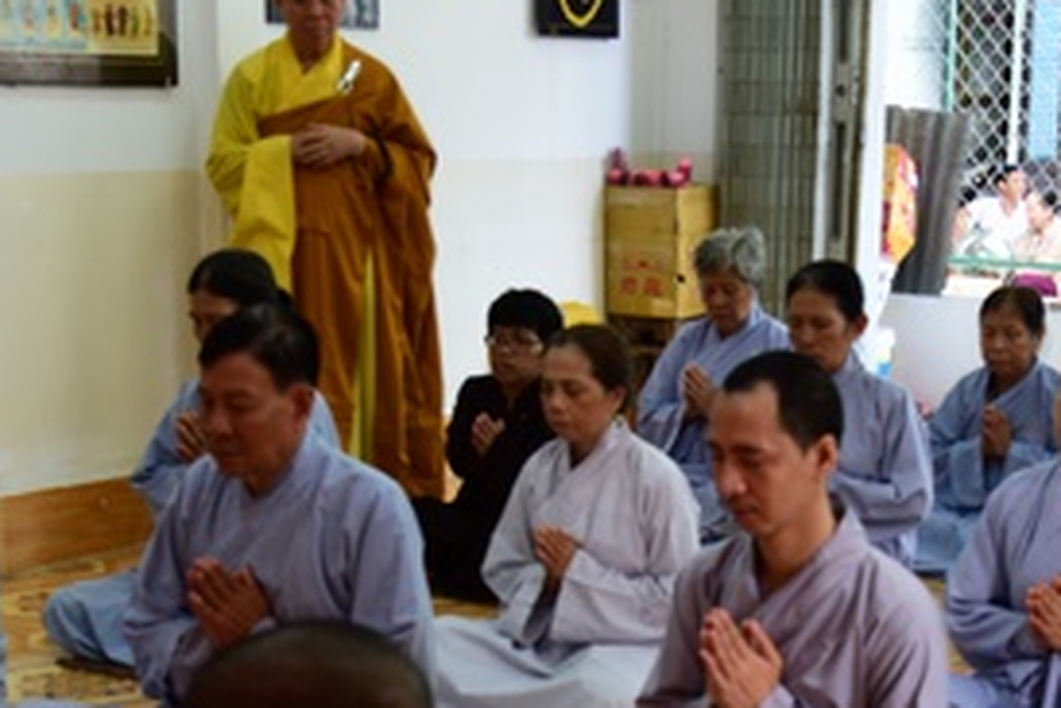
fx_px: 2447
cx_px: 654
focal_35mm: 83
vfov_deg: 16.2
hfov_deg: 24.4
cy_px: 669
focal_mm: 35
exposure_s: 1/30
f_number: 5
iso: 800
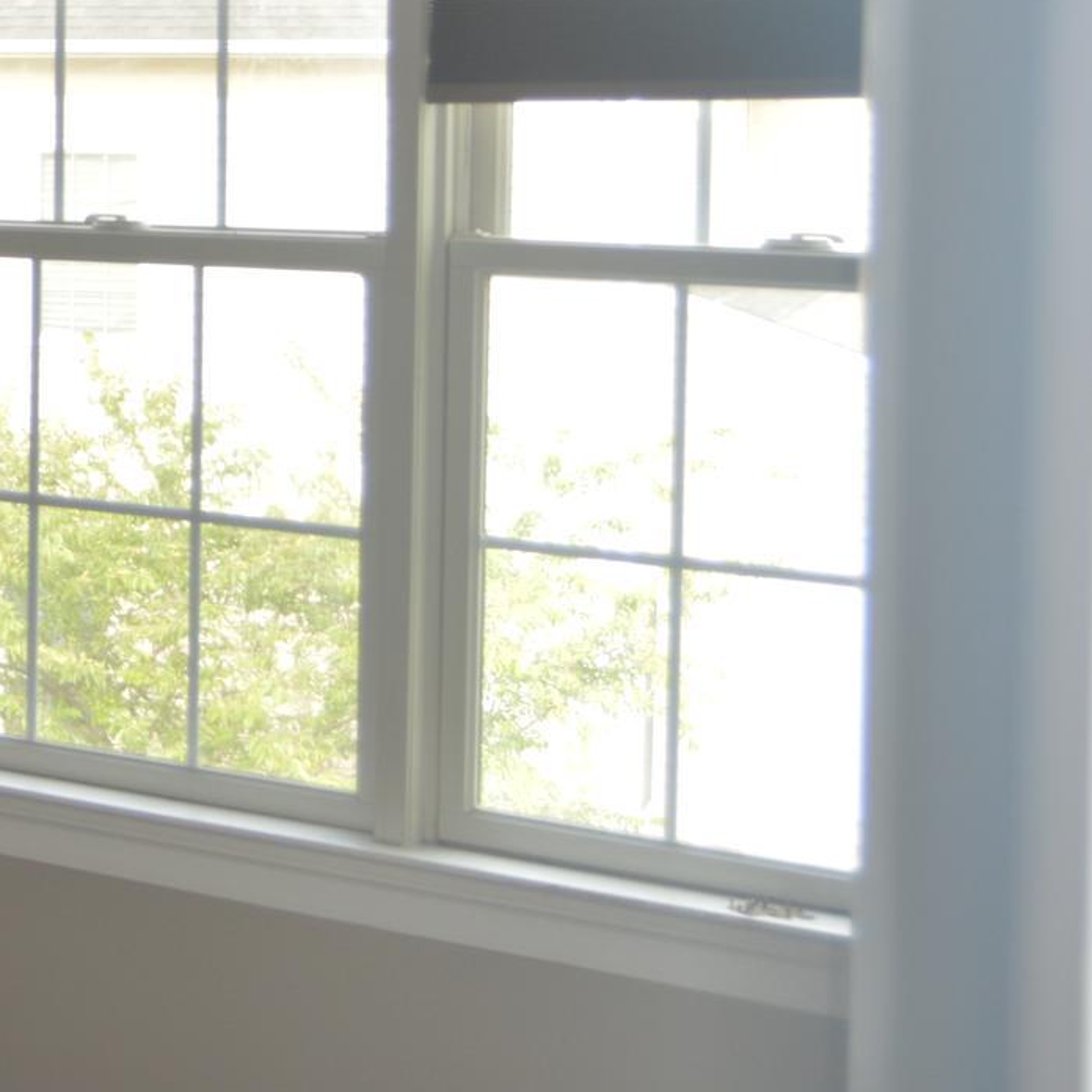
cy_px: 241
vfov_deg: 19.1
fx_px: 3212
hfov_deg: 17.6
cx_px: -479
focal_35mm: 90
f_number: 4
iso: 250
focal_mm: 24
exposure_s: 1/125
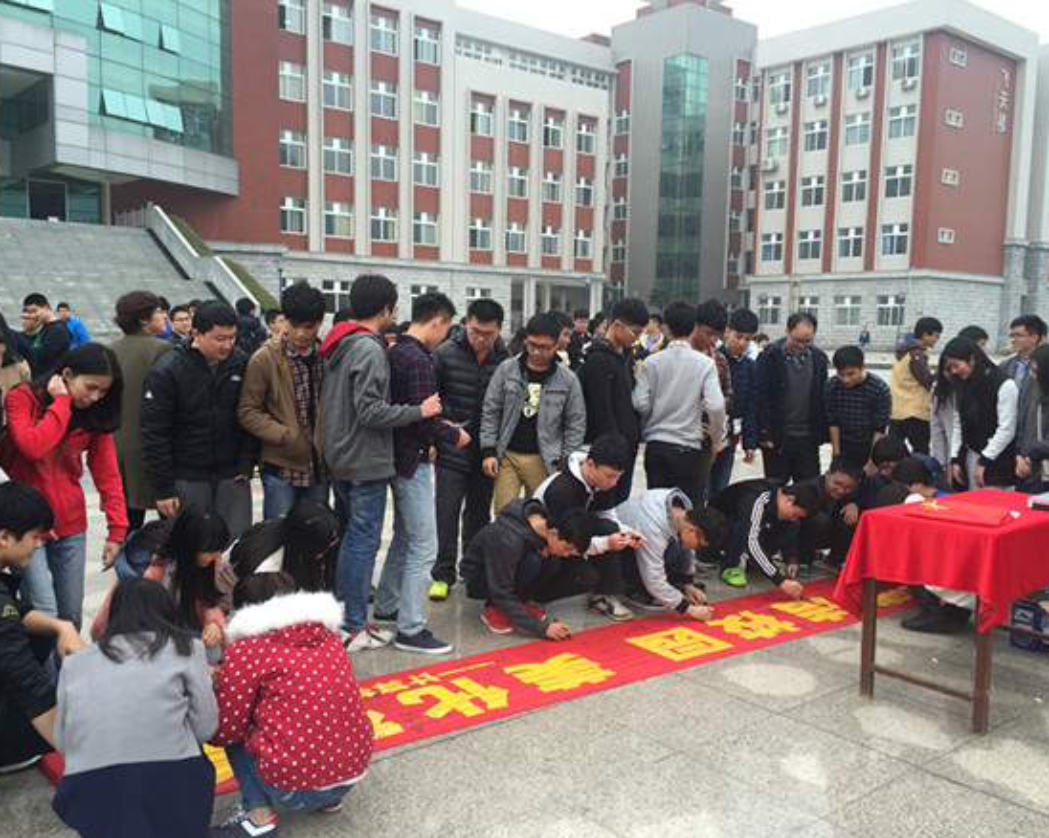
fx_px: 962
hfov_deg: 57.2
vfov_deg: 47.1
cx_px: 532
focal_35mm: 31
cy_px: 429
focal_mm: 4.15
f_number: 2.2
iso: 32
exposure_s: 1/100
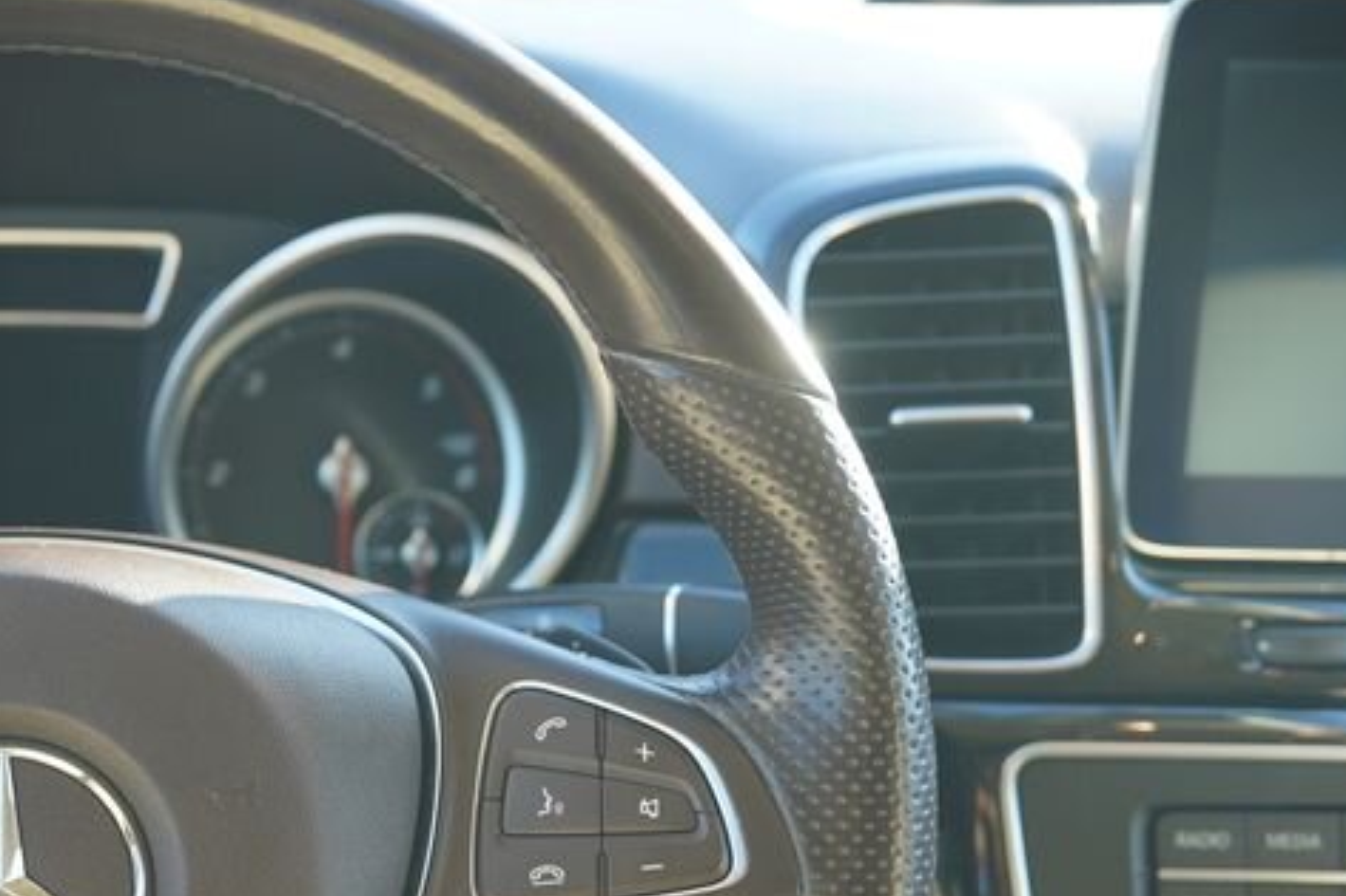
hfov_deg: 29.1
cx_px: 23
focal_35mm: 65
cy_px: 849
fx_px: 2429
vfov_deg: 20.4
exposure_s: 1/50
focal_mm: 30
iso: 100
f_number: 3.5
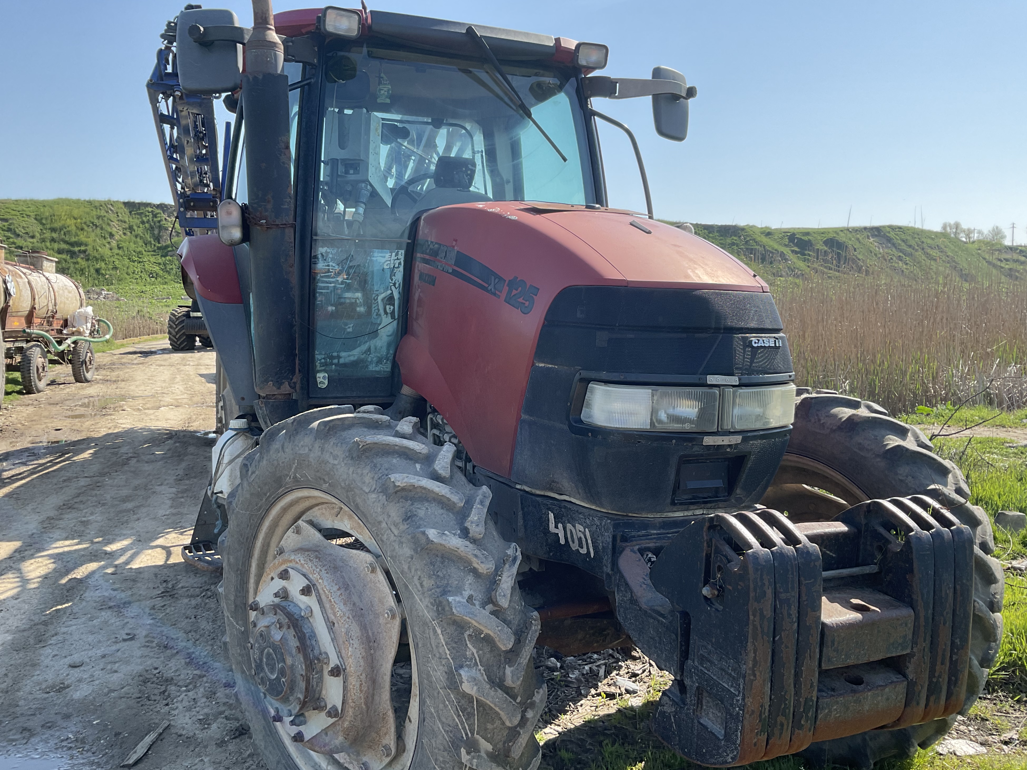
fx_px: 890
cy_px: 397
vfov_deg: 46.8
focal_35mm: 30
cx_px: 510
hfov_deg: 60.0
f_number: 1.8
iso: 16
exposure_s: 1/883
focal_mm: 3
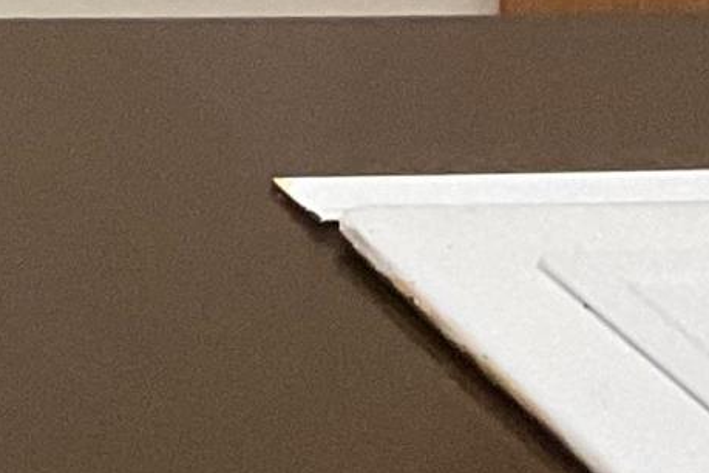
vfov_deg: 6.2
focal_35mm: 202
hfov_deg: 8.8
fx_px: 3978
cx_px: -1217
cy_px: -955
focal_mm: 3
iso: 125
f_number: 1.8
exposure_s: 1/60
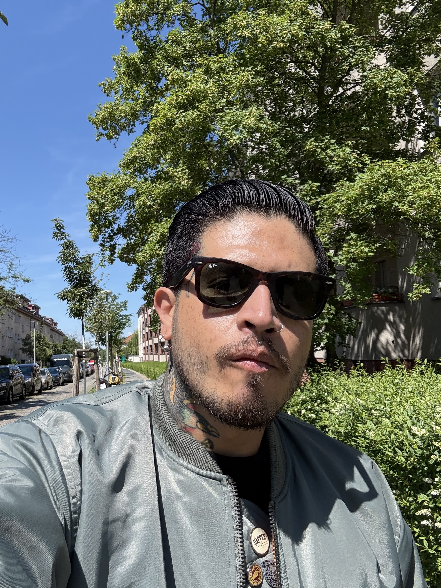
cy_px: 302
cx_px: 179
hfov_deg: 45.2
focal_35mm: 31
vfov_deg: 58.3
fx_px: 526
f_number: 1.9
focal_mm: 2.69
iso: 25
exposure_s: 1/1101
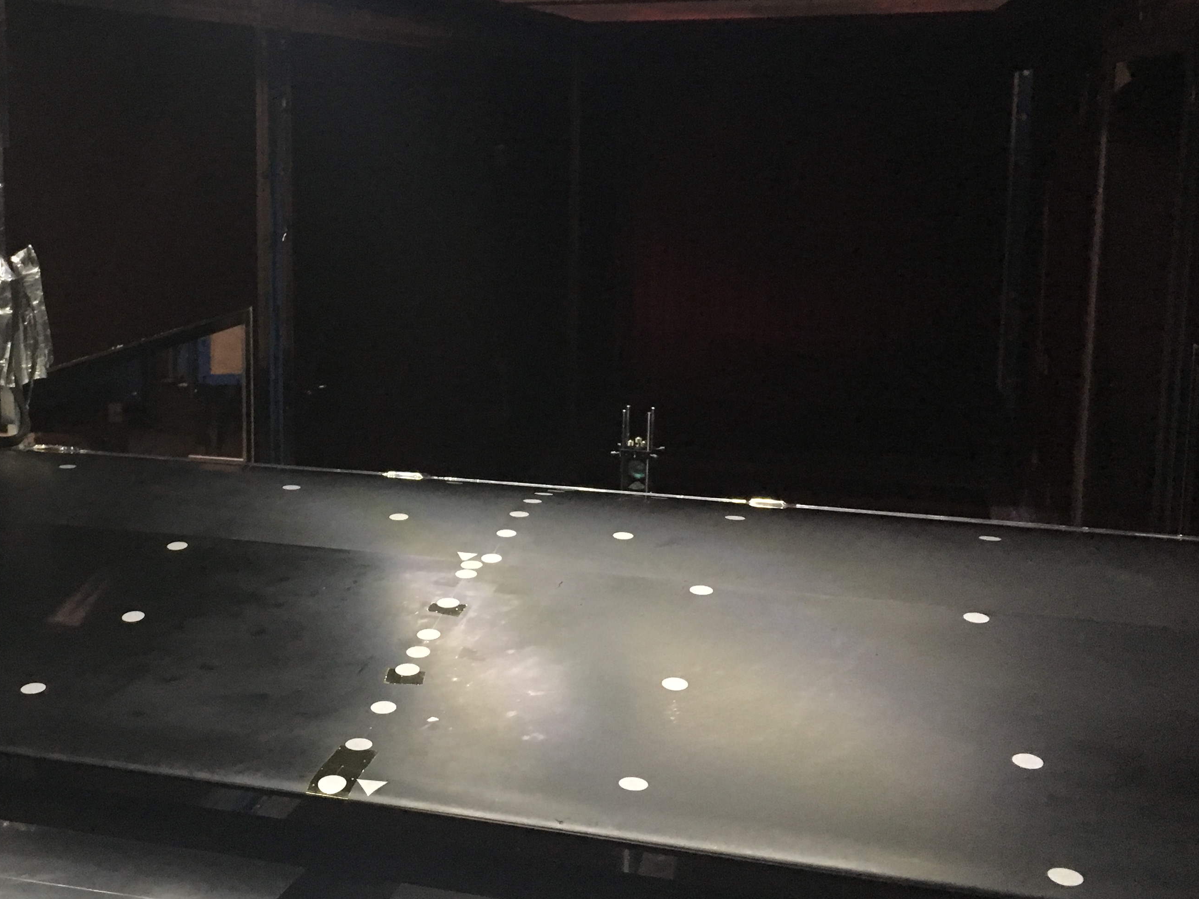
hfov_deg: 41.1
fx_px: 1559
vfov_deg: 32.1
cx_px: 327
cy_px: 343
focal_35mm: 45
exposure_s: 1/25
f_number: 2.2
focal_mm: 4.15
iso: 200
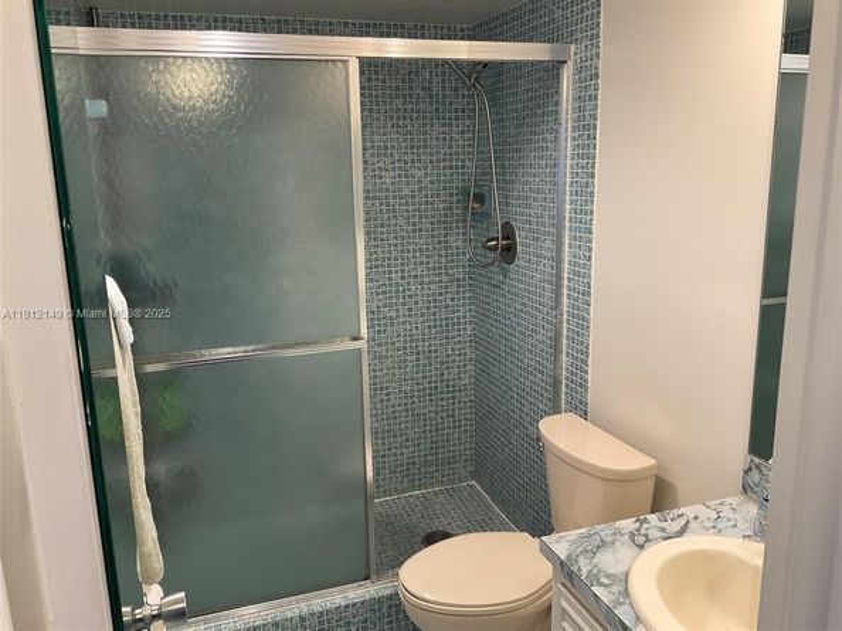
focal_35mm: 29
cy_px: 316
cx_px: 421
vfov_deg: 48.2
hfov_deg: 61.7
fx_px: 705
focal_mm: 3
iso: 64
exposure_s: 1/60
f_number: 1.8
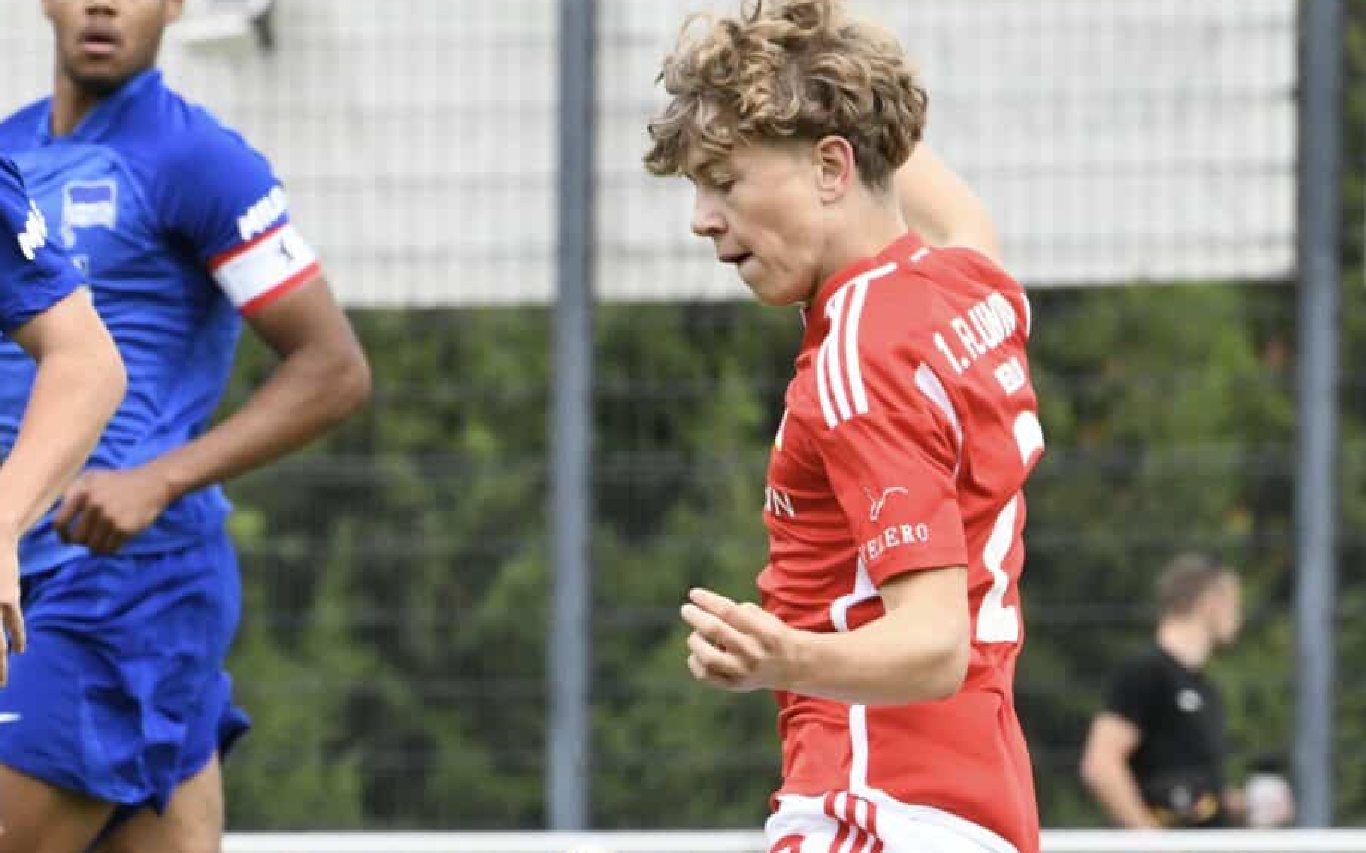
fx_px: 31824
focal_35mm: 855
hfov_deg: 2.5
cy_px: 624
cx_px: 206
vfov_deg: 1.5
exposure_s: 1/1600
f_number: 11
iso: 4000
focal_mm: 370
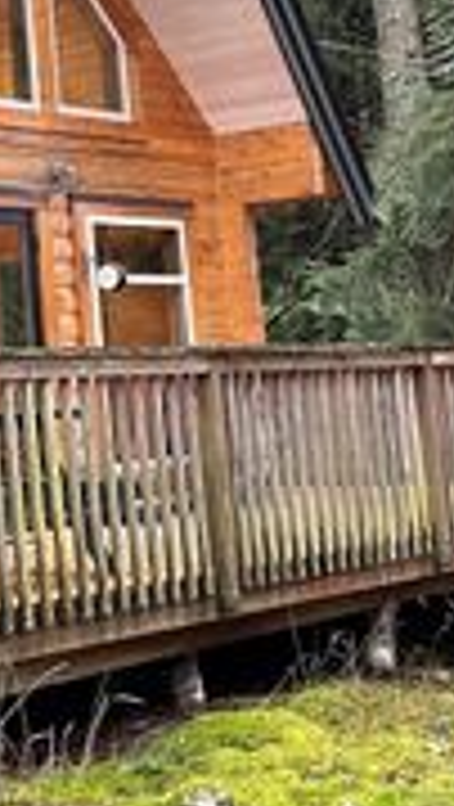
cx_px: -225
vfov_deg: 26.4
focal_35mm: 79
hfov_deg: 14.3
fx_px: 1687
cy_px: 178
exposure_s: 1/72
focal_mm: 4.2
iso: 125
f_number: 1.6
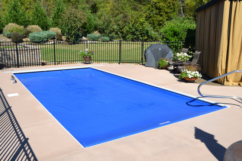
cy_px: 80
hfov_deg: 57.2
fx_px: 222
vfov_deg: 39.9
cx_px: 121
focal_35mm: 33
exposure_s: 1/250
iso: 100
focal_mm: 22
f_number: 8
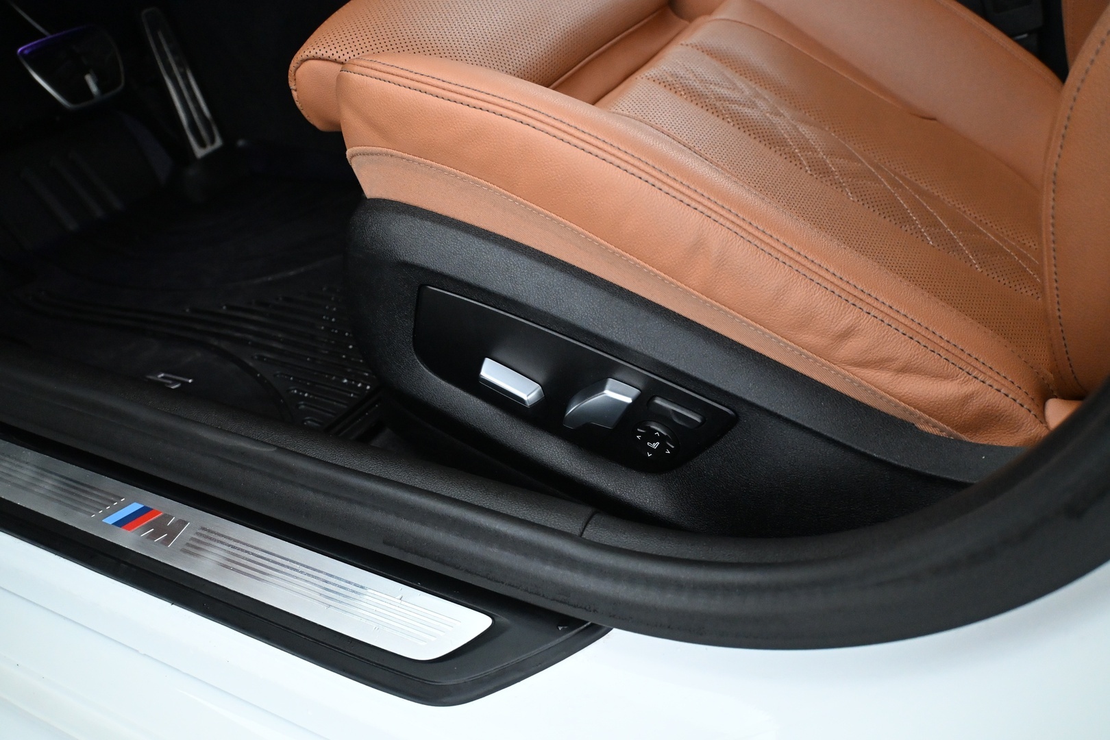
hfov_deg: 61.9
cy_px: 370
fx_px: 925
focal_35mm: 30
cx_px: 555
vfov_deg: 43.6
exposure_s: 1/30
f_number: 3.8
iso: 4000
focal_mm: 20
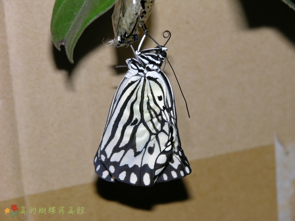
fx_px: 1790
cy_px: 110
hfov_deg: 9.4
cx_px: 148
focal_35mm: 210
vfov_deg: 7.1
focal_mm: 52.4
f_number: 6.4
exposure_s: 1/500
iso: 50
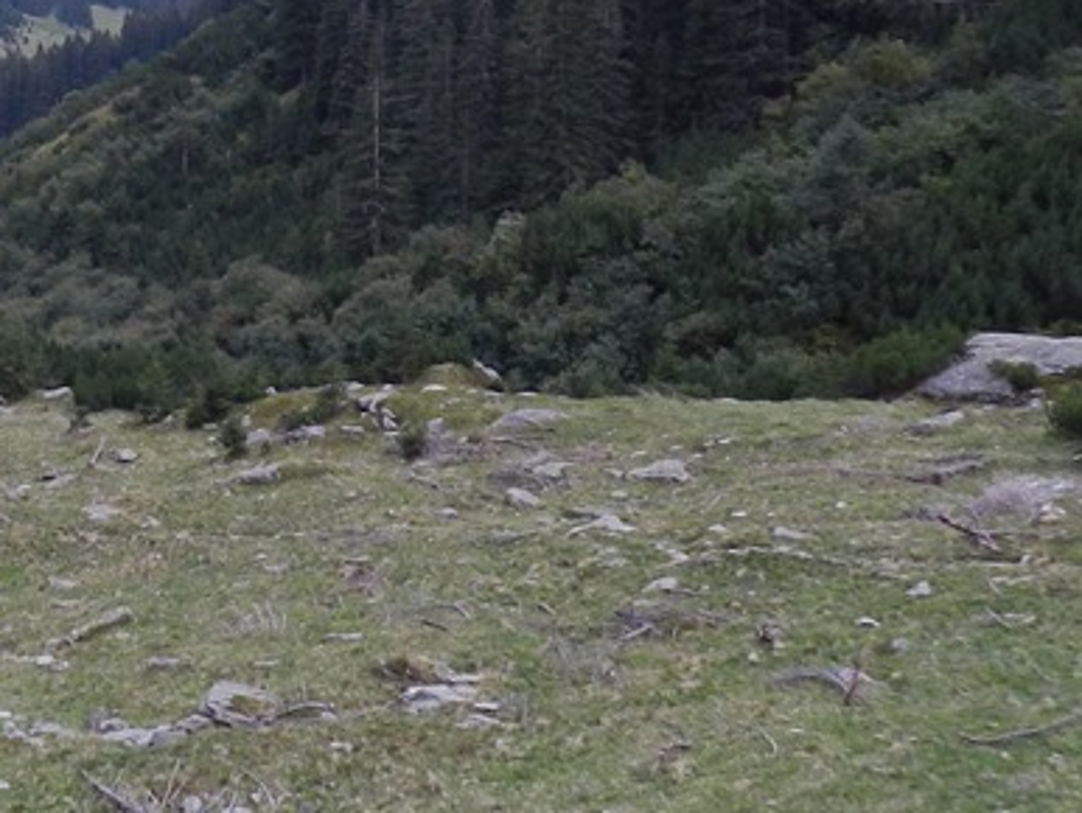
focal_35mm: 61
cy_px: 73
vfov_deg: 23.4
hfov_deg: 29.6
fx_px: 1908
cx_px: 8
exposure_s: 1/80
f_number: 3.4
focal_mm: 4
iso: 160
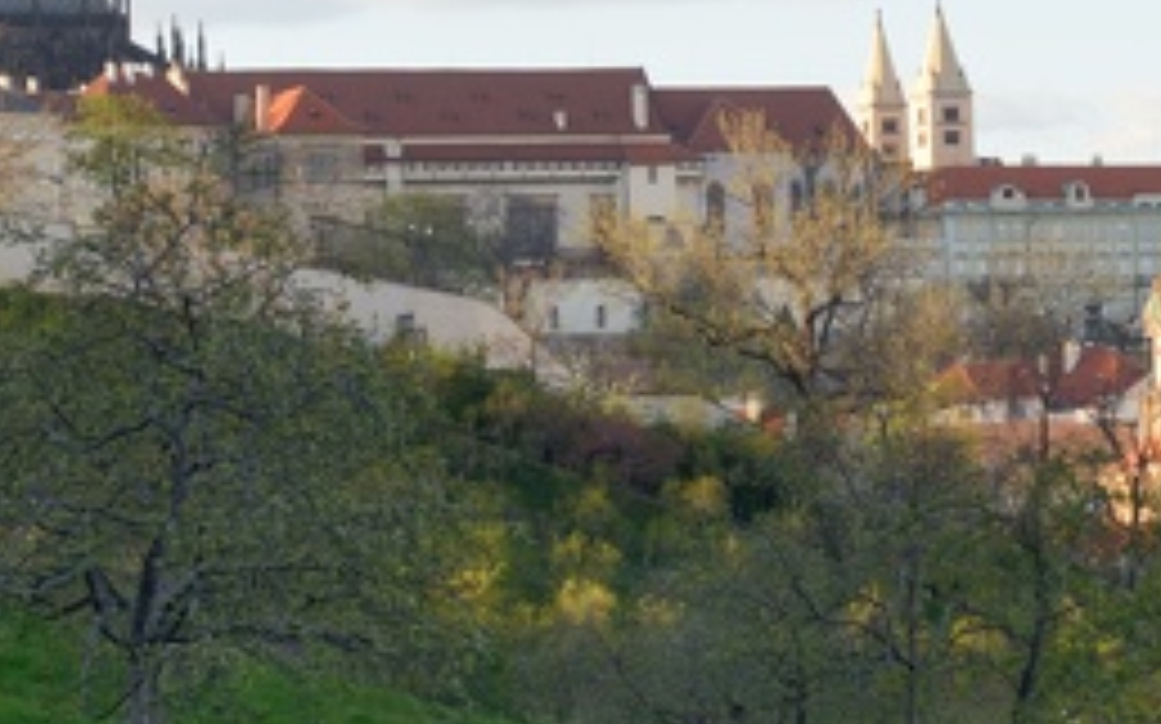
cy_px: 193
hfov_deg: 10.5
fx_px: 6294
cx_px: 810
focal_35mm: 199
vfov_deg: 6.6
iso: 250
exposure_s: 1/320
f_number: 6.3
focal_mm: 50
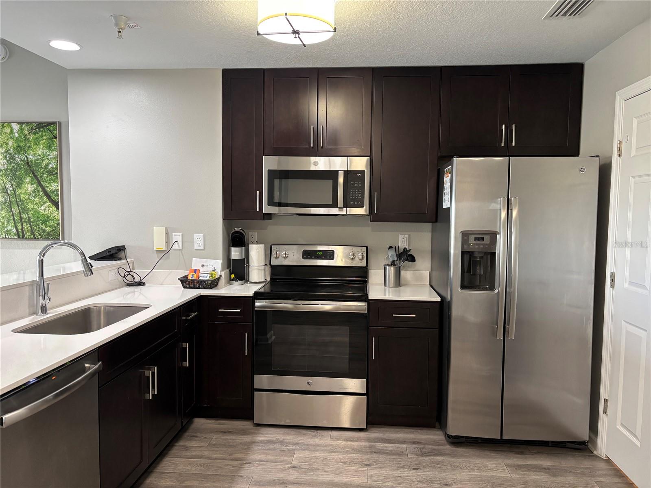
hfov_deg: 67.3
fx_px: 489
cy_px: 244
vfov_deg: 53.1
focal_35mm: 26
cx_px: 326
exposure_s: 1/60
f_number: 1.6
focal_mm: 5.96
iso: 250
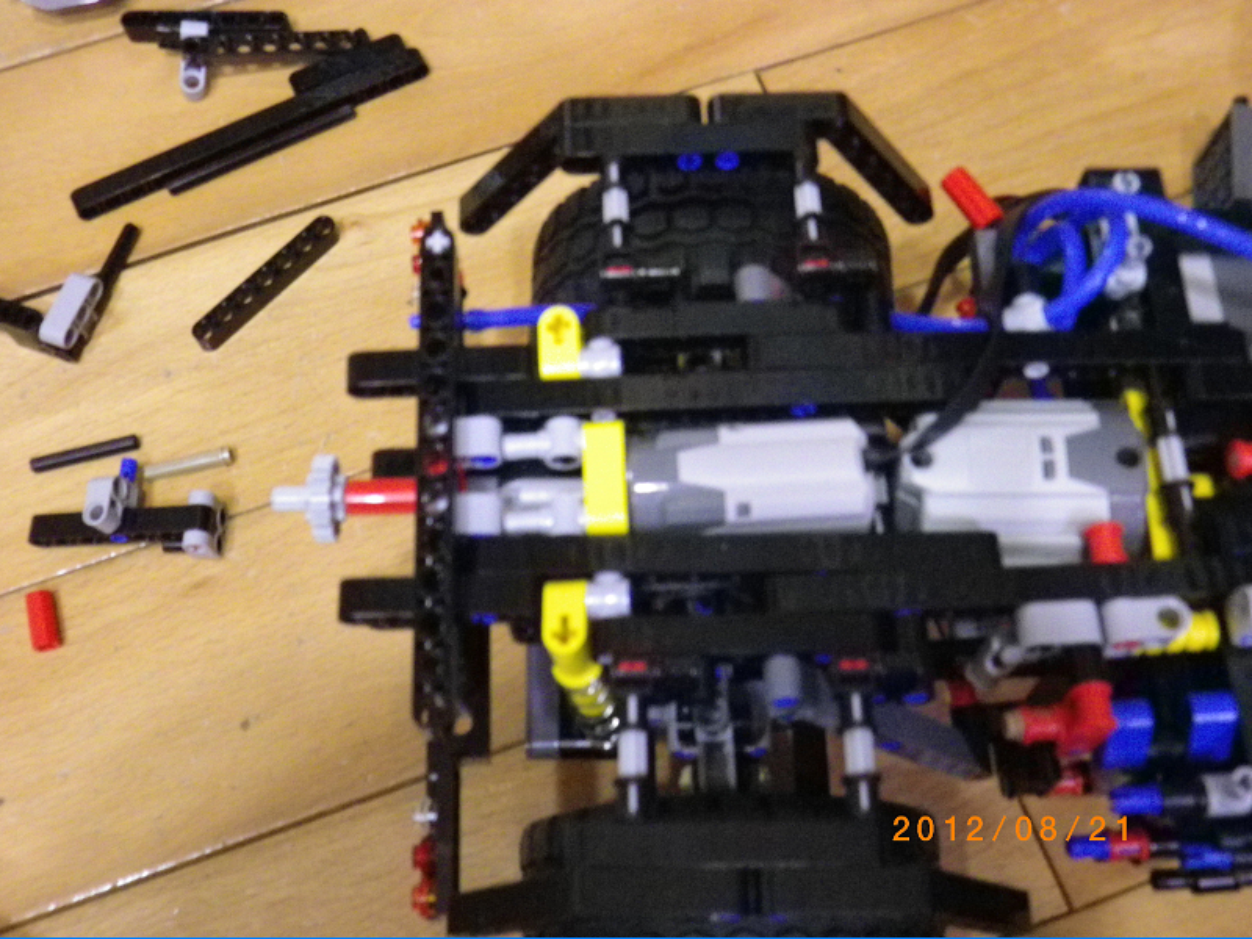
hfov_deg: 45.8
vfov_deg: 35.1
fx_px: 1483
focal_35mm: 41
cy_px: 470
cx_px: 626
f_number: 3.9
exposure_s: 1/10
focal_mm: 7.3
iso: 800
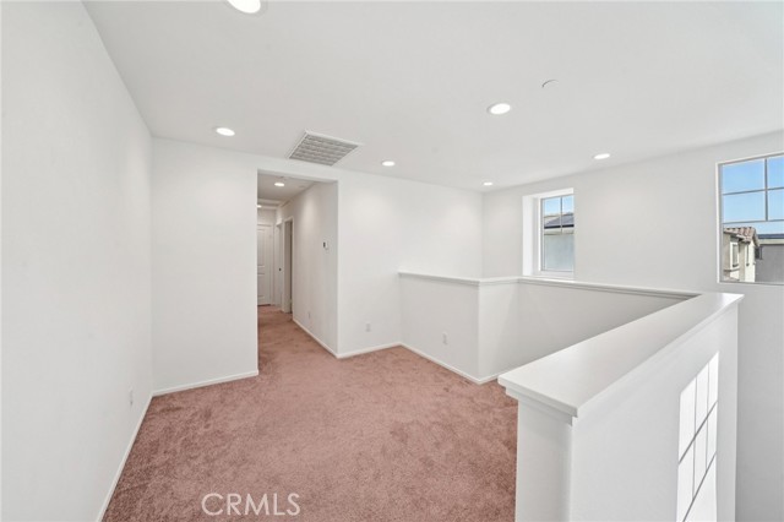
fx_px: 261
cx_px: 392
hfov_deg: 112.6
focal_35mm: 12
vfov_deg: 89.9
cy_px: 261
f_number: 9
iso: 200
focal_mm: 12
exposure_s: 1/30
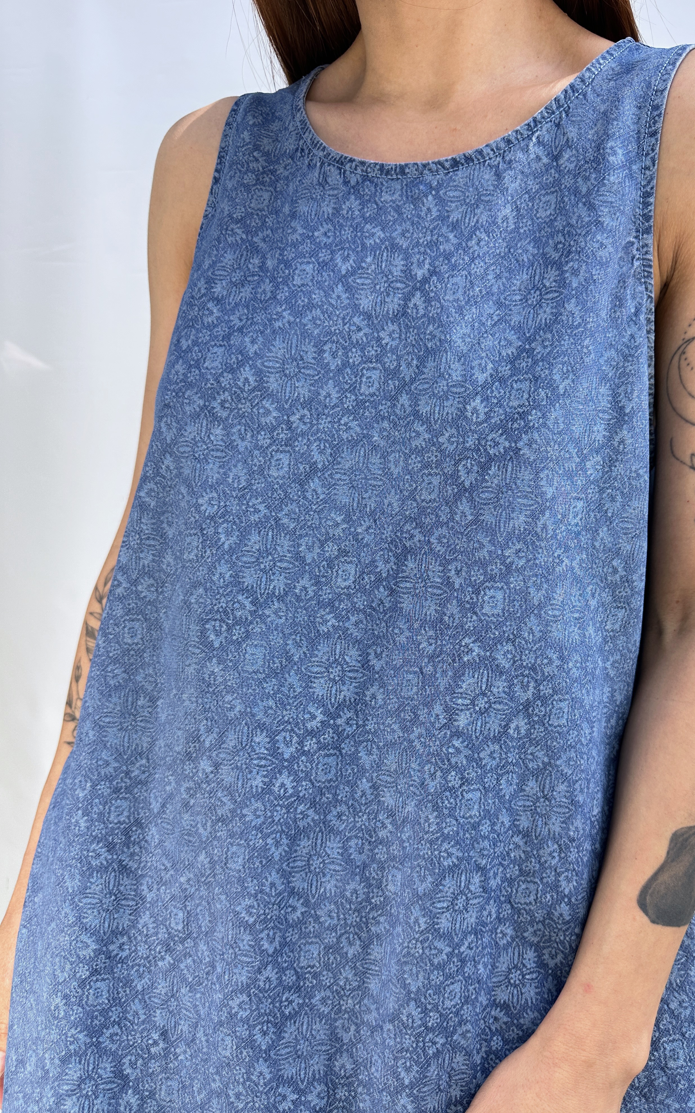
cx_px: 426
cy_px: 562
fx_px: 788
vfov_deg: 70.4
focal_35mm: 26
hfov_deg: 47.3
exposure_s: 1/396
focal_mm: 6.86
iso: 80
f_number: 1.78
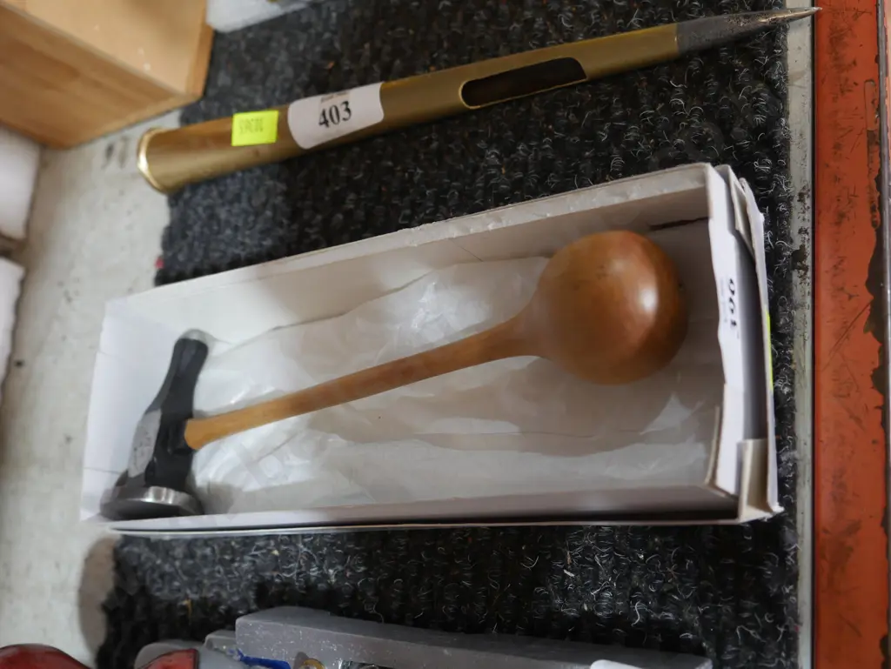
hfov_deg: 46.8
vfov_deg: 36.0
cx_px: 446
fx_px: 1030
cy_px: 334
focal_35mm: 40
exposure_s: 1/60
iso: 800
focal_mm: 20
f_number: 4.4
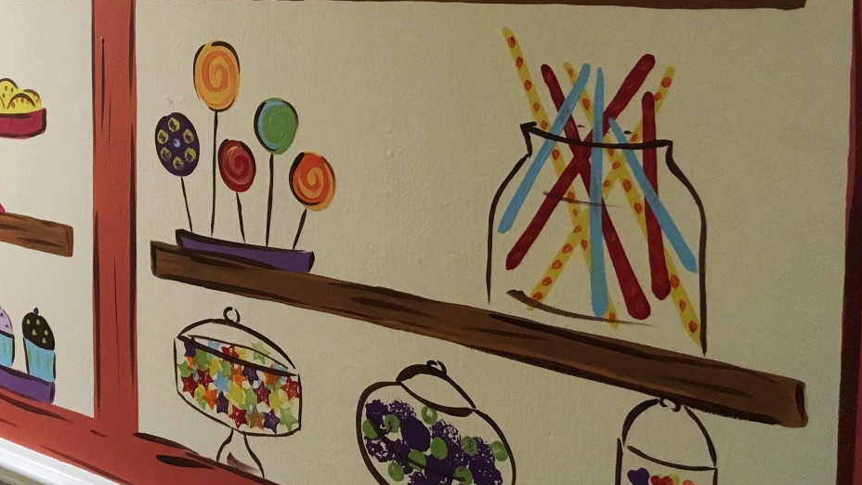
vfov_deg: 23.9
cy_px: 68
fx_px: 1120
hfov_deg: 40.7
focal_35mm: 49
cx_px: 200
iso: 160
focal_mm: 4.15
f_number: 2.2
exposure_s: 1/33
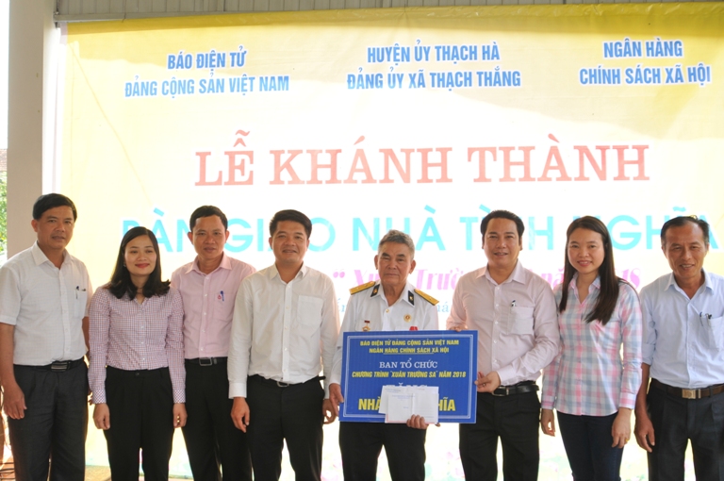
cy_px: 240
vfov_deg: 36.8
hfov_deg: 53.2
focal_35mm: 36
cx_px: 362
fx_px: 723
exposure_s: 1/250
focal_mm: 24
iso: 200
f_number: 3.5
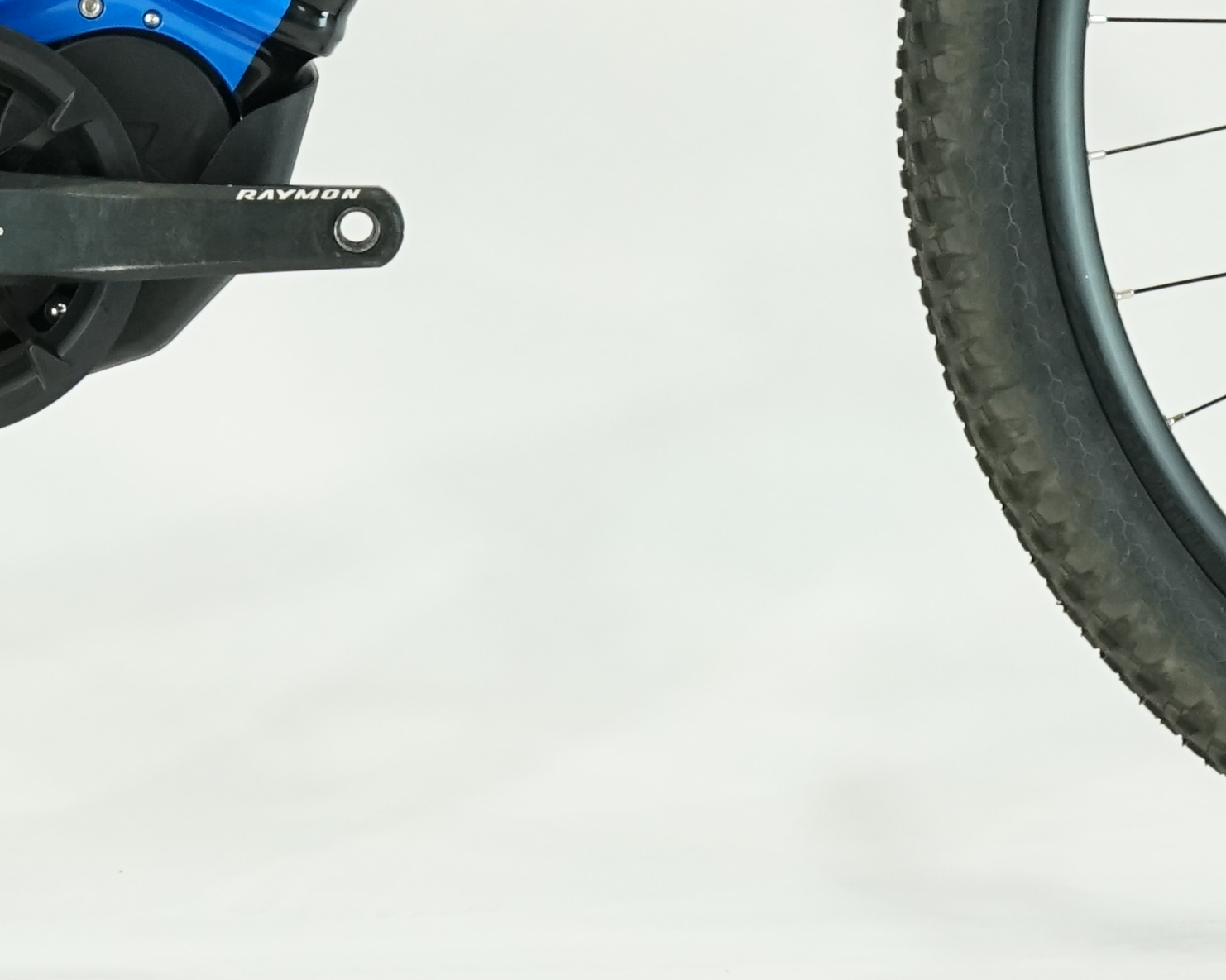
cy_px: -562
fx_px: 8271
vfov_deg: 6.7
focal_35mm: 228
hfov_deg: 8.5
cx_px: 274
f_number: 5.6
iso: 1600
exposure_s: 1/200
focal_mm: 60
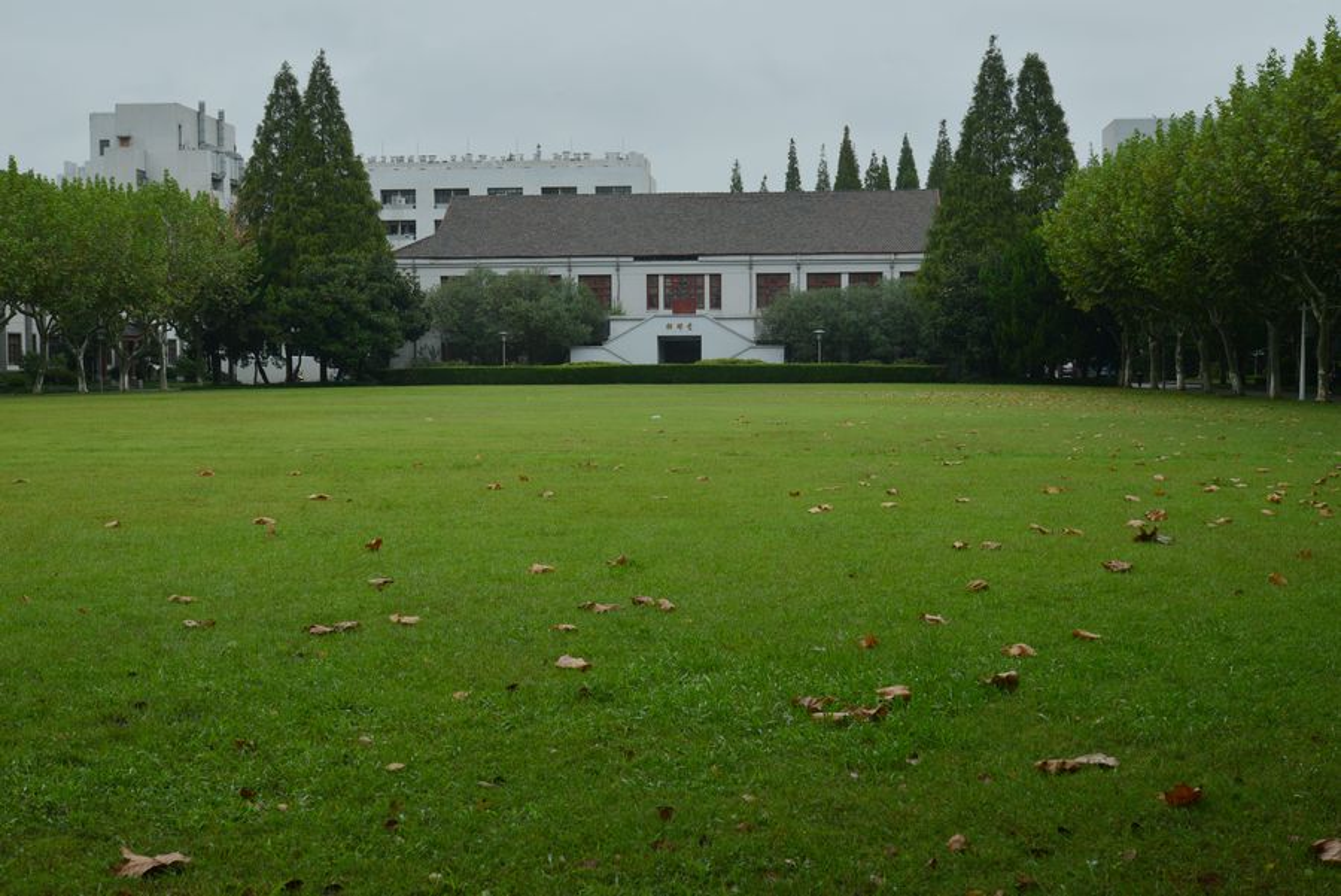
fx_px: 1714
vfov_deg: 29.3
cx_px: 670
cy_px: 448
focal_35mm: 46
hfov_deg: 42.7
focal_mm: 46
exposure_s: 1/125
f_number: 11
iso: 400
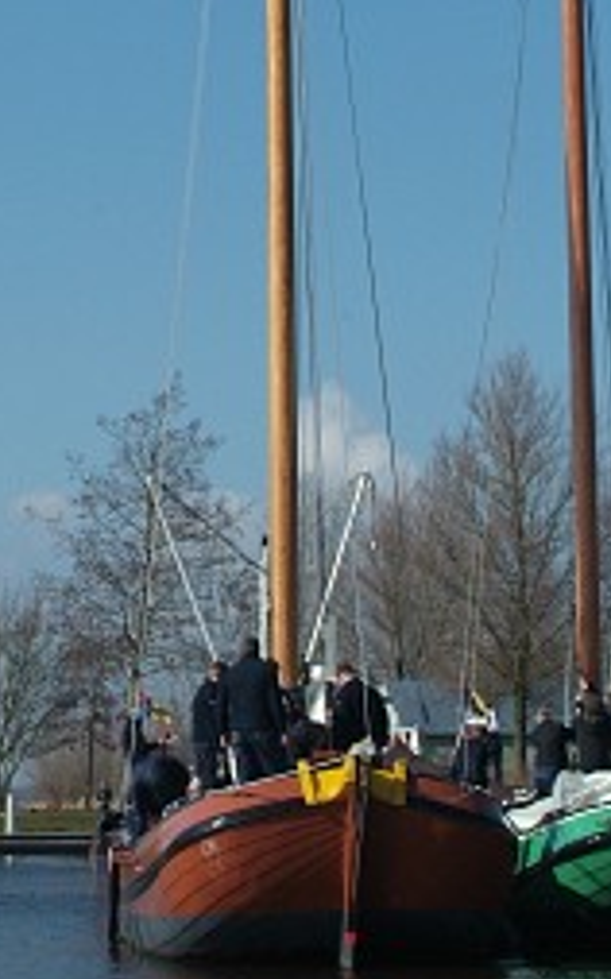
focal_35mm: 96
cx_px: 39
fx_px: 2559
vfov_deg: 21.6
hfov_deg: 13.5
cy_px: 437
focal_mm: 35
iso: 400
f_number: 9.5
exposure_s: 1/1000
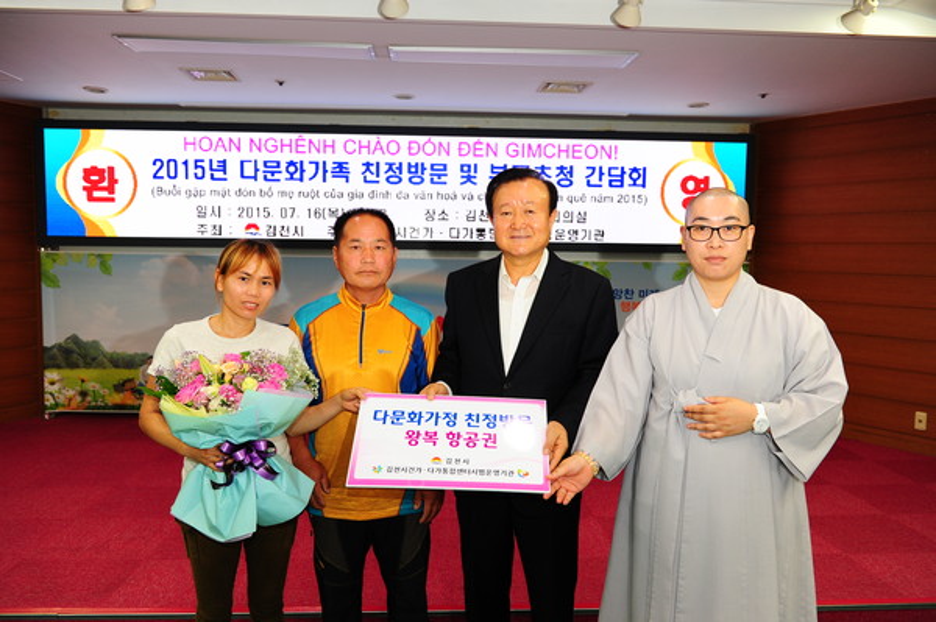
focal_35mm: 31
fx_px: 805
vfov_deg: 42.3
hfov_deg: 60.3
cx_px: 468
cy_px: 311
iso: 1000
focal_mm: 31
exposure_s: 1/125
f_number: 3.5
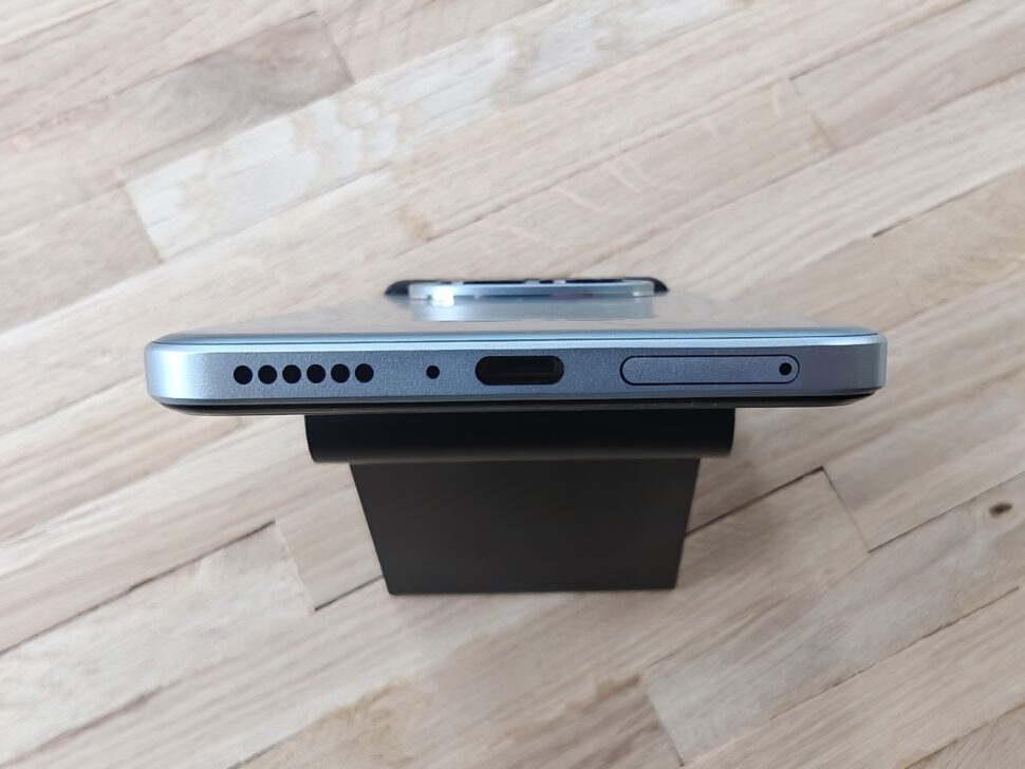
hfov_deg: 50.1
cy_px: 384
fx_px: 1096
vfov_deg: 38.7
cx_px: 512
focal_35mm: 37
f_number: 2
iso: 1000
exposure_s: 1/60
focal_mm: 2.3
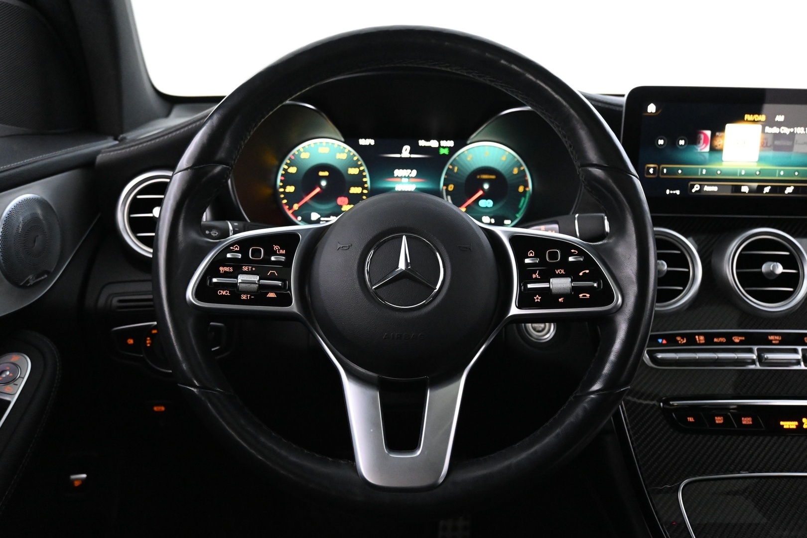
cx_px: 404
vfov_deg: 43.6
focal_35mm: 30
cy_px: 269
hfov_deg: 61.9
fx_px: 672
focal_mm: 20
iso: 5600
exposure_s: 1/30
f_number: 3.8
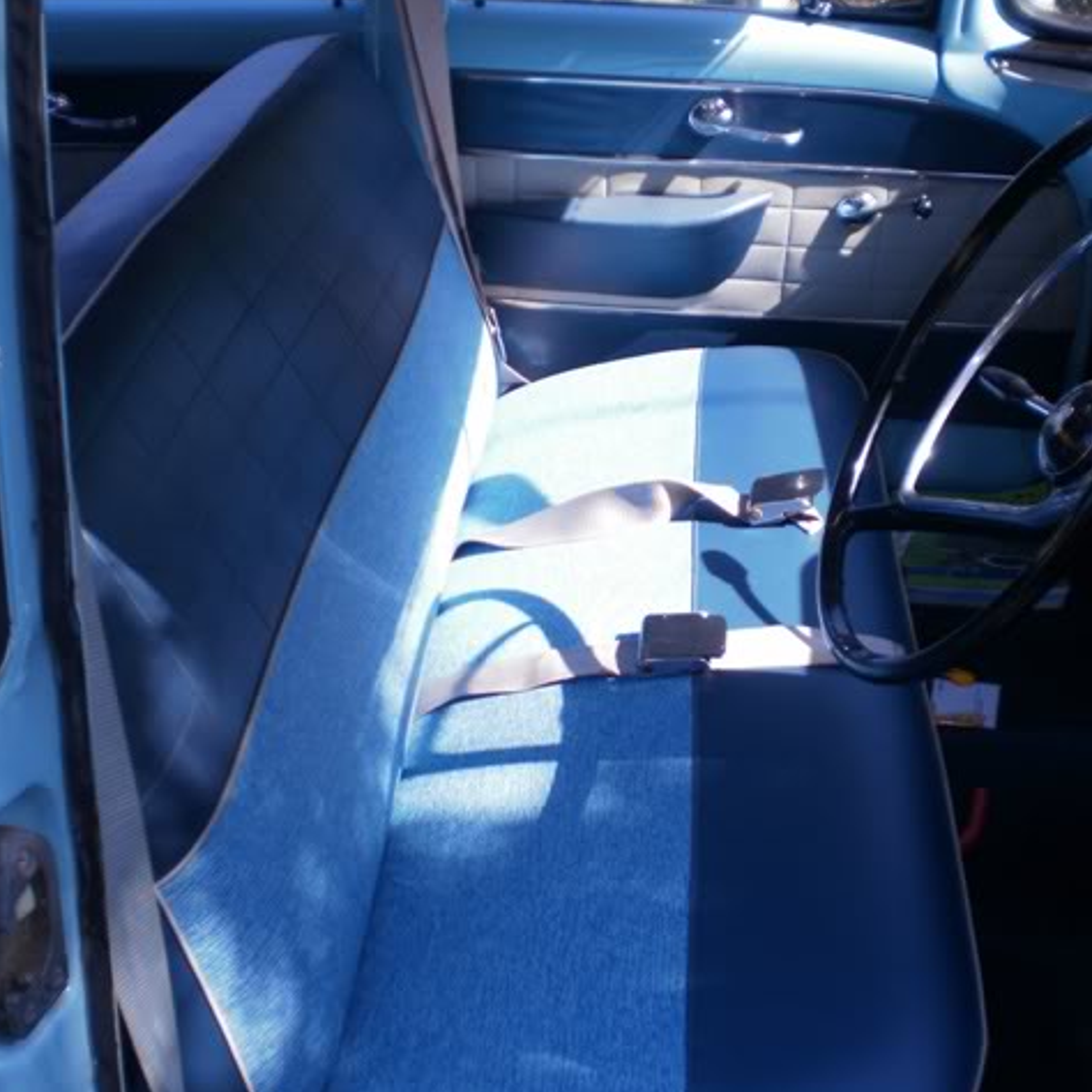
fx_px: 1535
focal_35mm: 43
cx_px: 541
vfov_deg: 39.1
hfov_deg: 39.2
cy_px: 604
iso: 100
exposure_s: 1/200
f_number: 3.1
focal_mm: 6.3
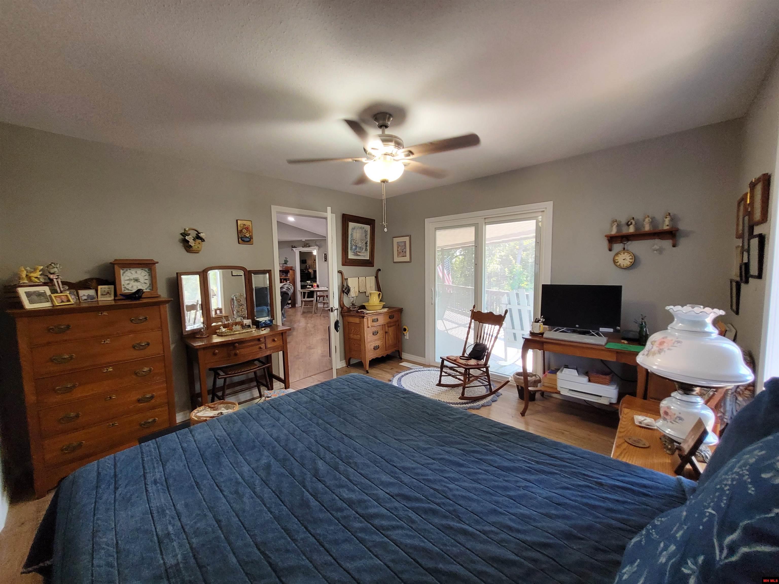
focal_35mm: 13
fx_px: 293
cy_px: 292
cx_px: 390
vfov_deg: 89.9
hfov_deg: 106.2
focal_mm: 1.74
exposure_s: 1/60
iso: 200
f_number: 2.2
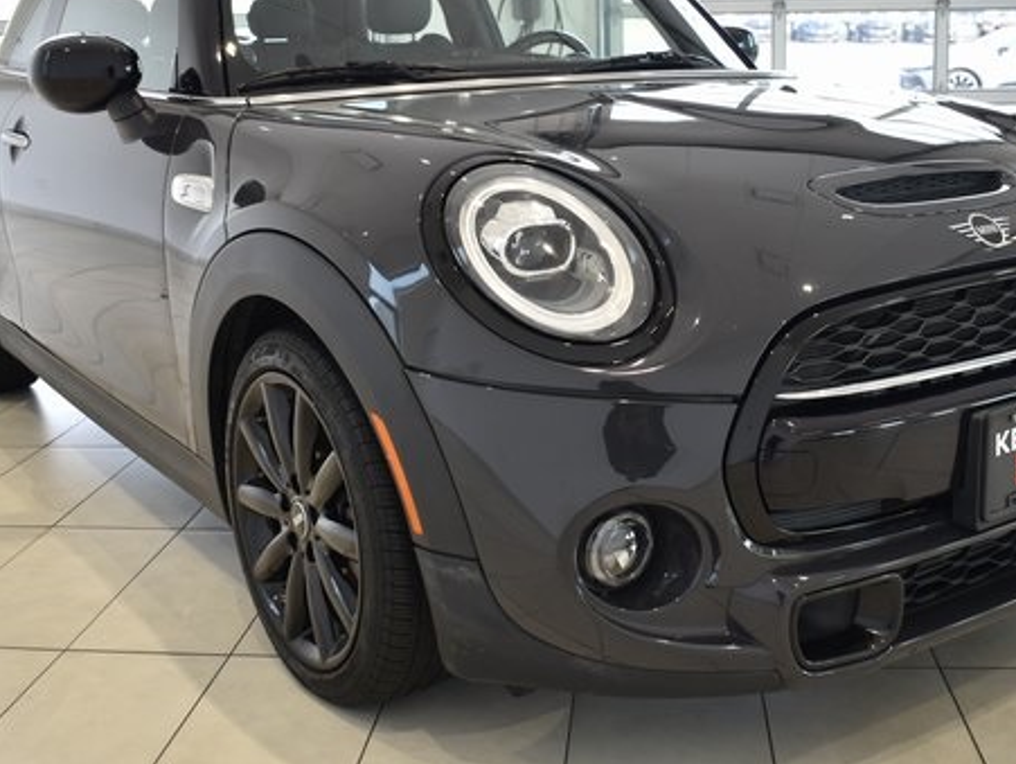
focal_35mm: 45
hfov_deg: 42.0
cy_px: 294
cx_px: 538
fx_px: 1322
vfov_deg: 32.1
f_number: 3.8
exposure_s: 1/40
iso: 100
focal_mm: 22
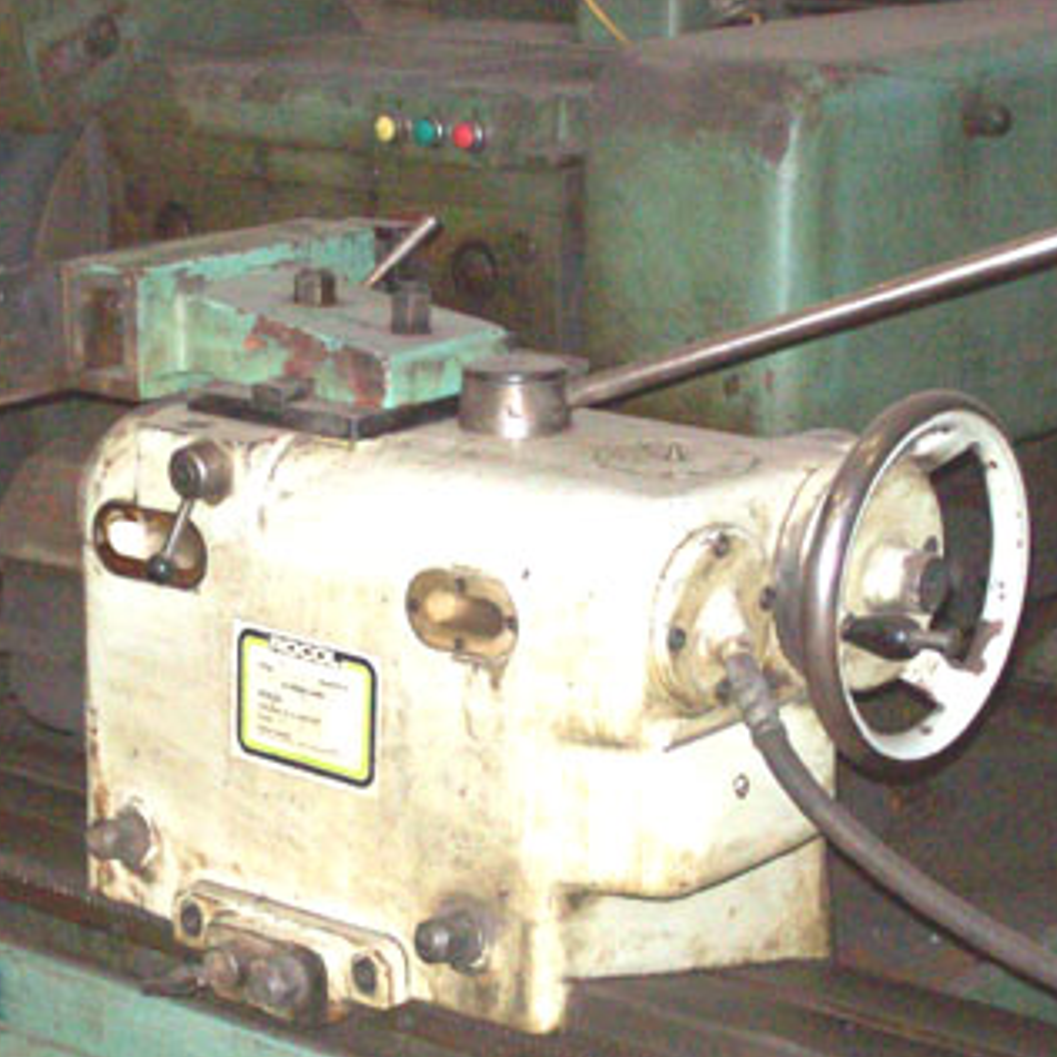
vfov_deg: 17.7
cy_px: 614
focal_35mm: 98
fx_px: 3386
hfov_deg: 17.7
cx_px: 381
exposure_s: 1/97.2
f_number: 3.8
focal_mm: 11.6
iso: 400
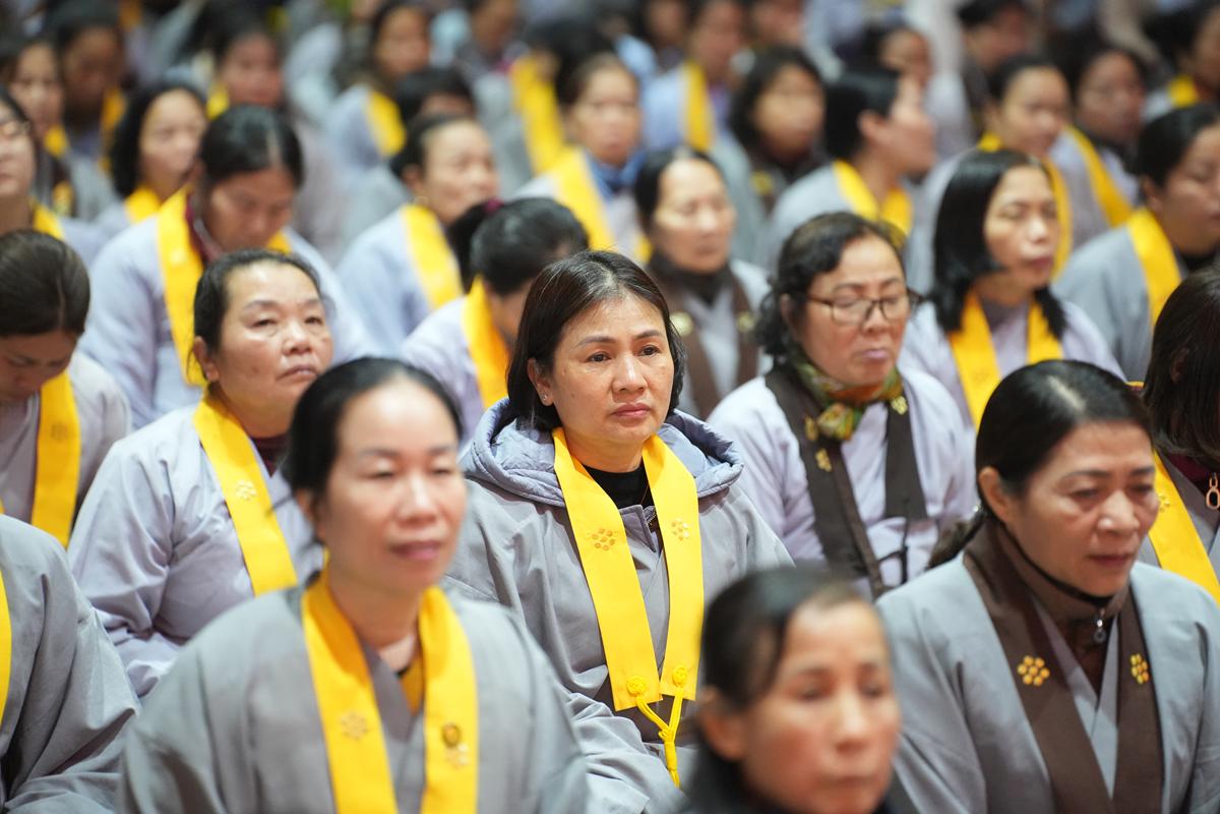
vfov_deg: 7.6
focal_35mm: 180
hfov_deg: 11.4
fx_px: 6100
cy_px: 407
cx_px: 610
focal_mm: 180
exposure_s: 1/200
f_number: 2.8
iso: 5000
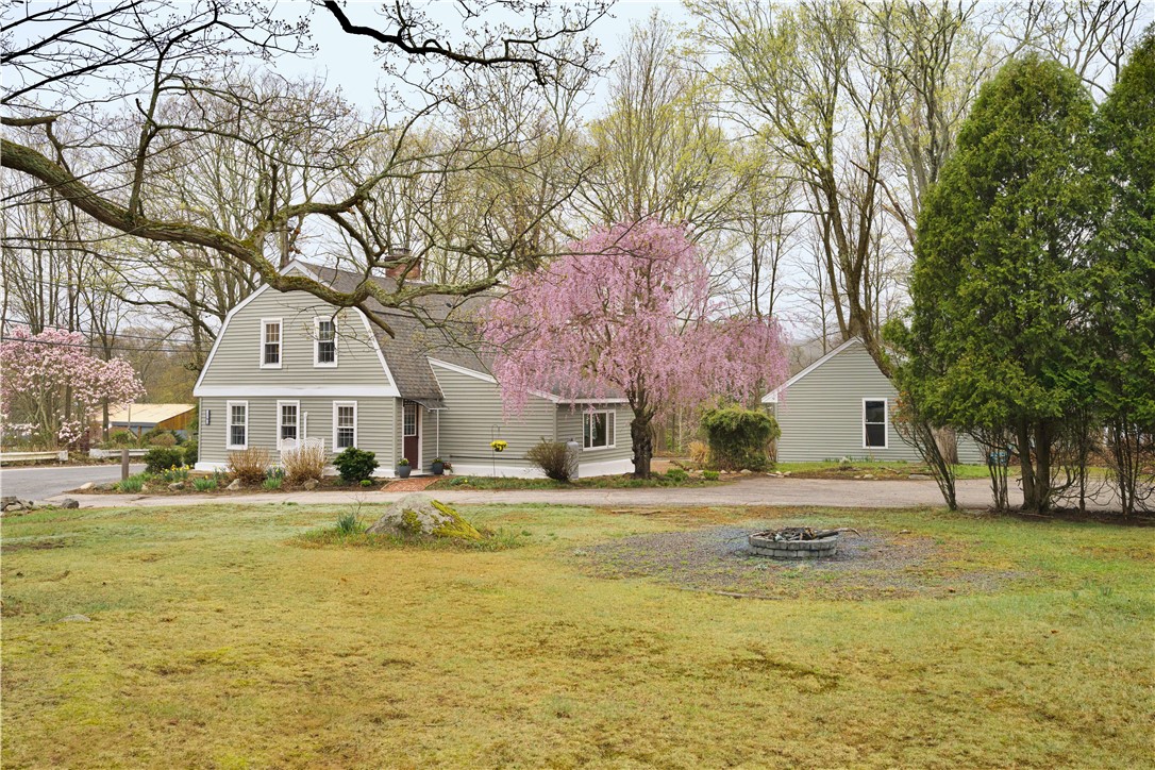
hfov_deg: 61.9
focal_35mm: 30
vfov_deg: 43.6
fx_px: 962
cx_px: 578
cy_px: 385
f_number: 7.1
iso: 400
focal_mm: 30
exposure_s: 1/125
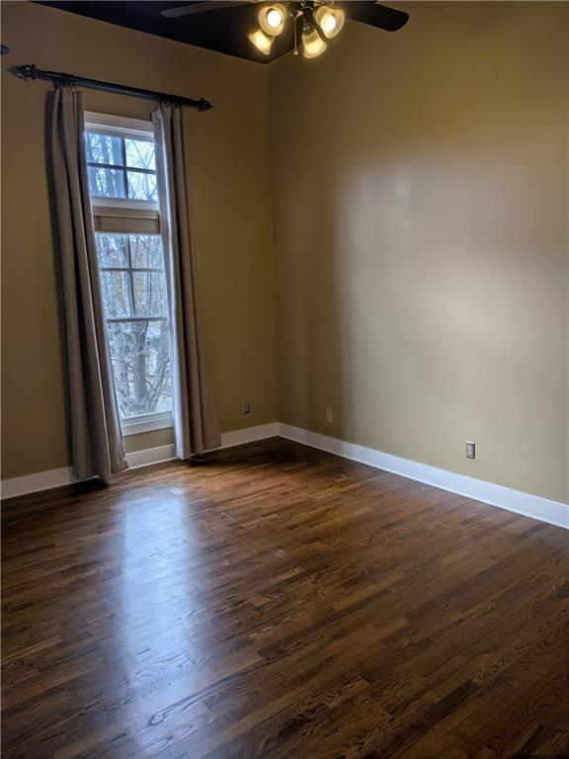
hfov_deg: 56.8
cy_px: 380
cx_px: 284
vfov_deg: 71.6
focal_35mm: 24
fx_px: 526
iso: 29
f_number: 1.7
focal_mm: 4.53
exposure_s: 1/305
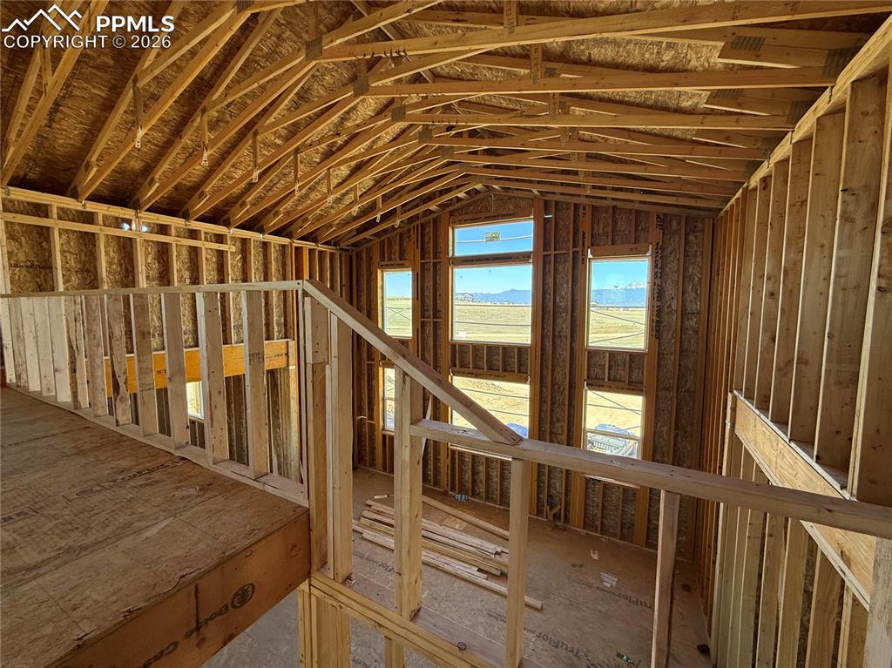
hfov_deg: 102.1
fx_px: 361
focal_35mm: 14
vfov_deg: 85.6
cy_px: 334
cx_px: 446
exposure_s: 1/107
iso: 64
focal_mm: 2.22
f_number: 2.2
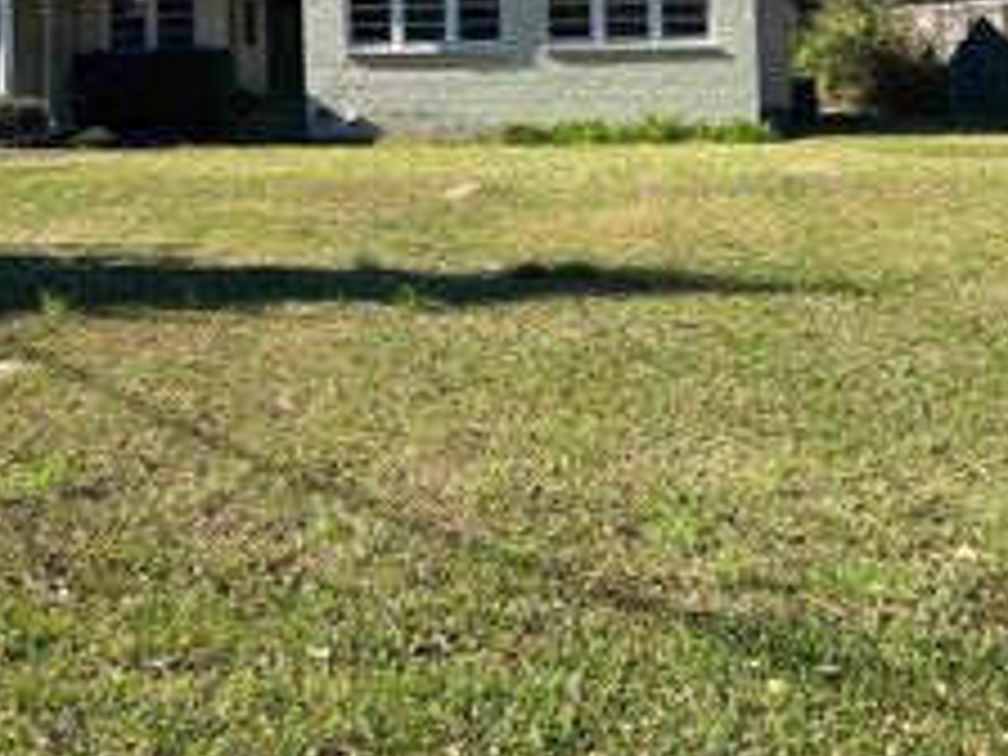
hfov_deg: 31.6
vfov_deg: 23.9
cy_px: -38
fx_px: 1689
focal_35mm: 58
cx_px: 94
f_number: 1.5
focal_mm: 5.7
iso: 50
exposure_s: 1/2083
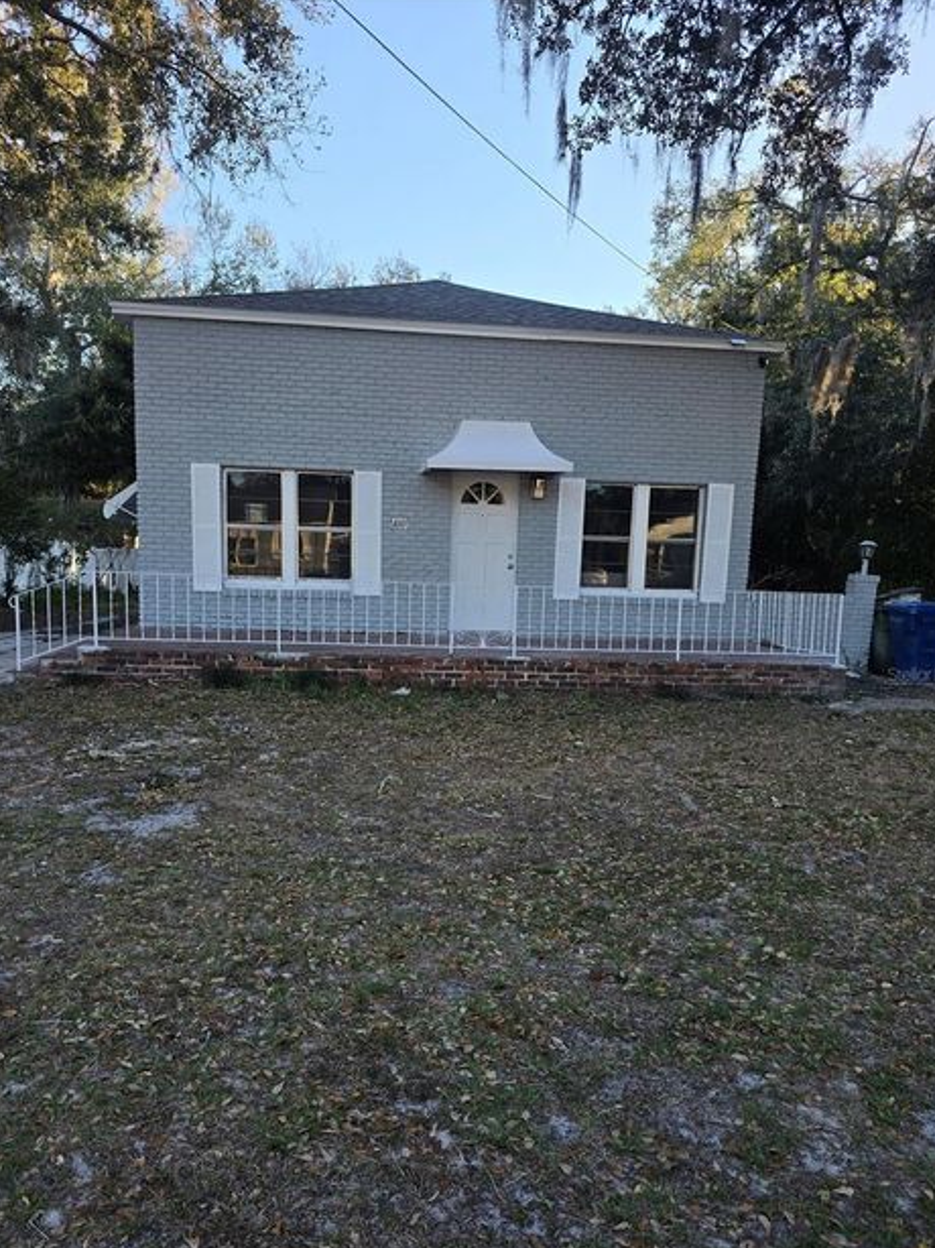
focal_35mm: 25
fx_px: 901
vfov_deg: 69.3
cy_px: 674
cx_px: 459
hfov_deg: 54.8
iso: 16
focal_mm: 6.3
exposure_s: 1/180
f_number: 1.7
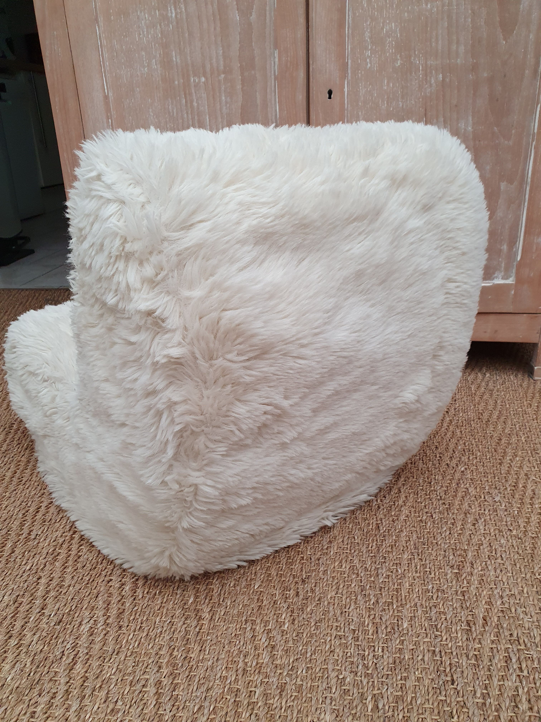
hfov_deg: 53.1
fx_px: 542
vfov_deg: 67.3
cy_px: 361
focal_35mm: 26
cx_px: 270
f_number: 2.4
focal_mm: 4.32
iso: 200
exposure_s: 1/100
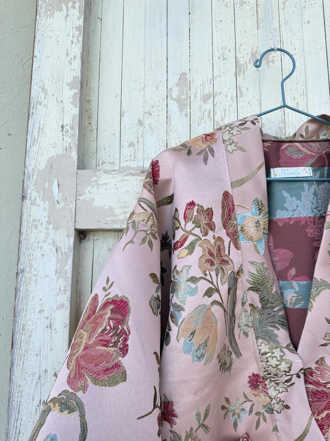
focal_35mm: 24
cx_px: 165
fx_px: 305
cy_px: 220
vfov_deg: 71.6
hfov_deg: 56.8
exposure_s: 1/405
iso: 80
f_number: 1.78
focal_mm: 6.76
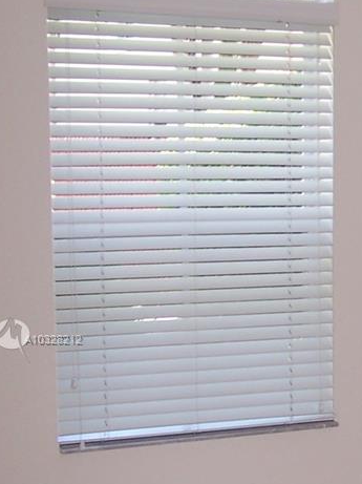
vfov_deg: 19.8
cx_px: 461
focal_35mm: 99
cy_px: 340
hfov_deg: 14.3
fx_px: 1382
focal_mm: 6.3
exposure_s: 1/60
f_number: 2.8
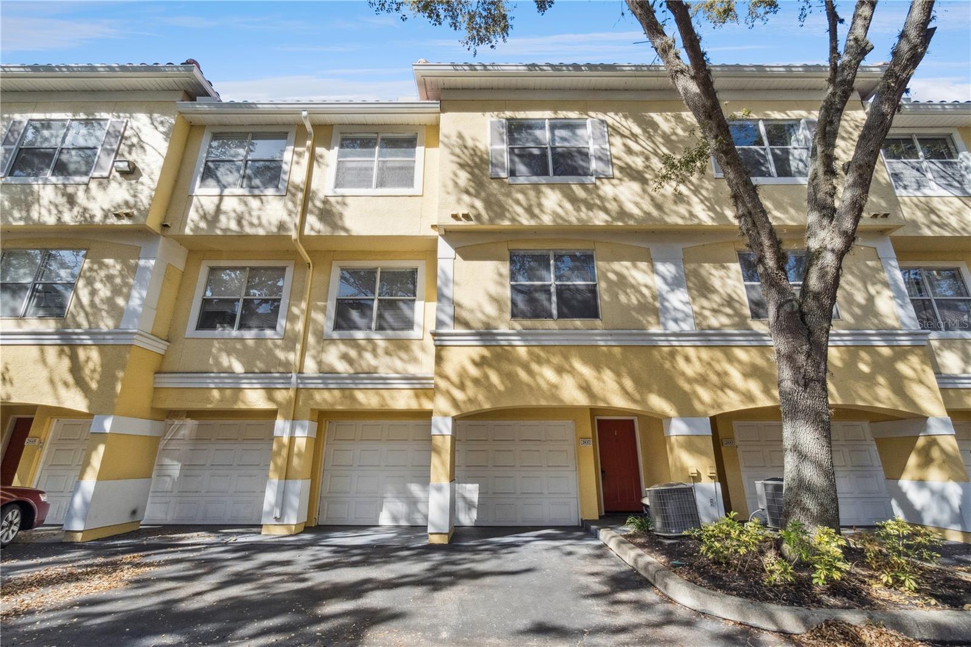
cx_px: 486
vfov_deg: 77.3
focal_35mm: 15
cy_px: 324
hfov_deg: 100.4
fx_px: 404
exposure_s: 1/1000
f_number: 11
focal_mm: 10
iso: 1600
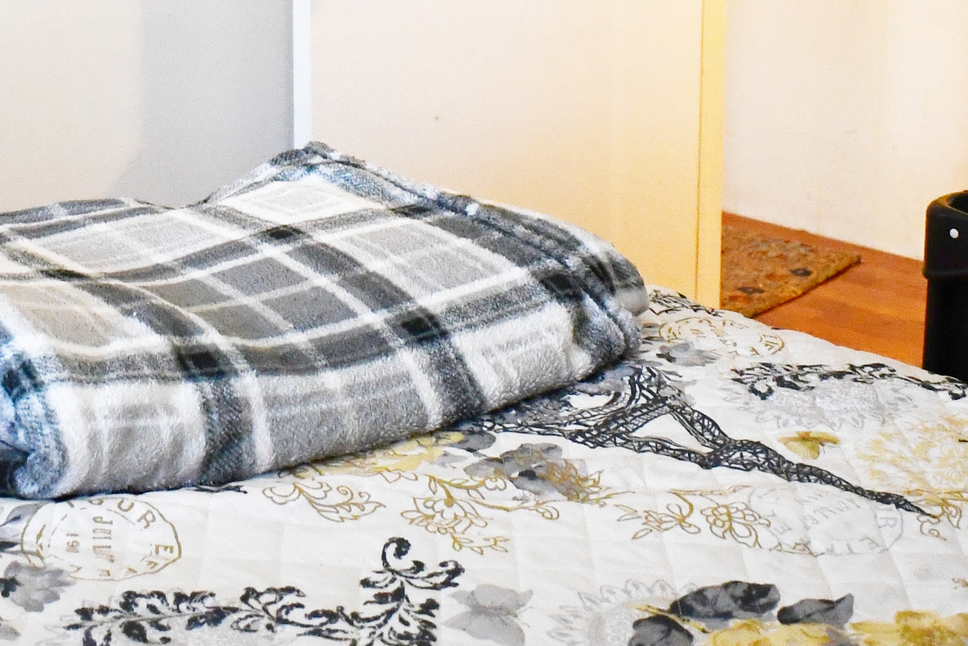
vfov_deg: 15.9
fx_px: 2232
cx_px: 283
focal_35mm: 83
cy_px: -103
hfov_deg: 24.3
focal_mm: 18
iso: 1600
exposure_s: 1/125
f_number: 3.5
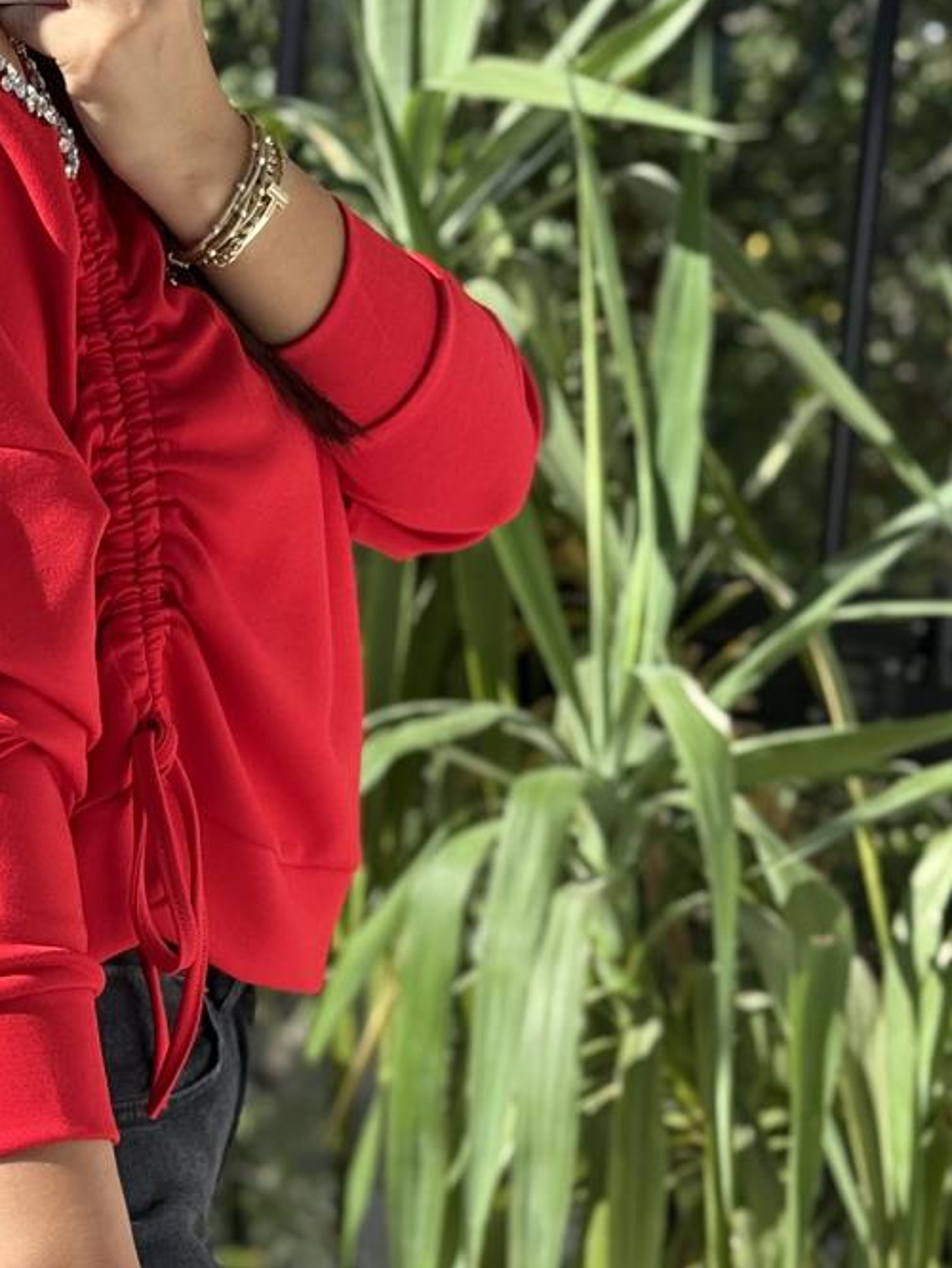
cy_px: 589
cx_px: 65
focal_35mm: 96
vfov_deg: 20.4
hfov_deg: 15.2
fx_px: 3518
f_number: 1.78
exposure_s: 1/846
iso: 64
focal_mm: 6.76
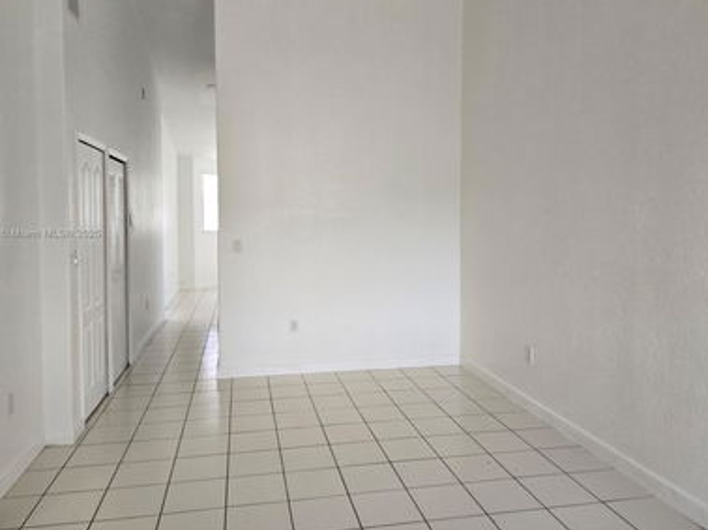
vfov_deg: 52.9
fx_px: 531
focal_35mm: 26
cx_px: 340
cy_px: 234
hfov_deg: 67.3
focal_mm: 5.4
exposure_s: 1/180
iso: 160
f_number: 1.8
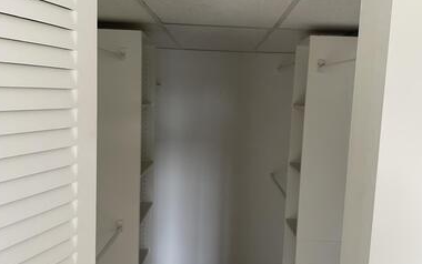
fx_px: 334
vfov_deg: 43.2
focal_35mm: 29
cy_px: 128
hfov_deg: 64.6
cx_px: 211
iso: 125
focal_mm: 4.2
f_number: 1.6
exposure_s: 1/81
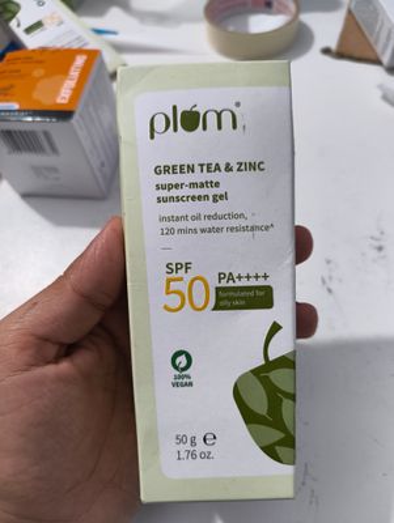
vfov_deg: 71.5
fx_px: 363
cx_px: 197
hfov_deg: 56.9
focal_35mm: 24
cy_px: 262
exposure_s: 1/50
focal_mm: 5.56
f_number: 1.87
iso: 860
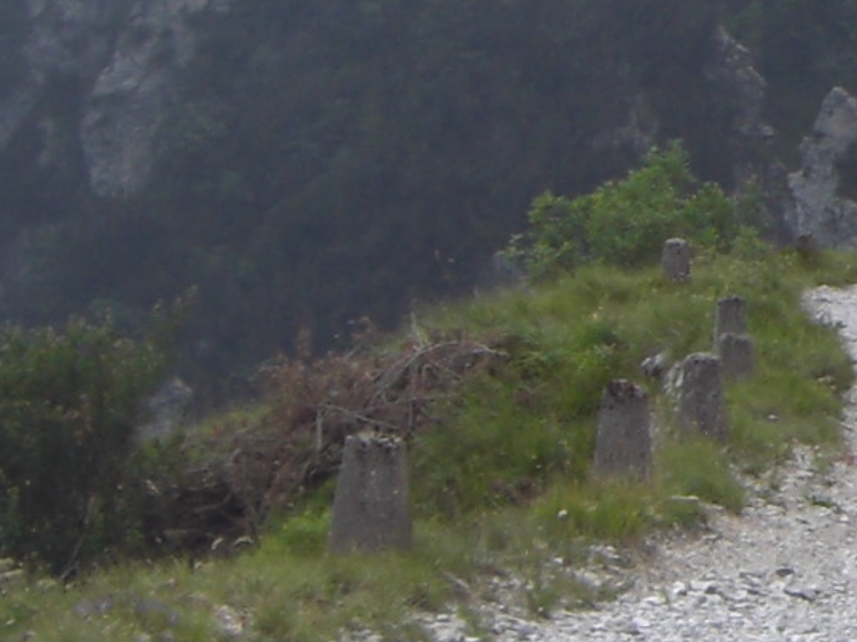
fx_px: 4925
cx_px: 1437
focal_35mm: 199
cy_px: -126
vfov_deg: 7.4
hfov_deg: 9.6
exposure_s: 1/125
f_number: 8
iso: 64
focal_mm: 6.2
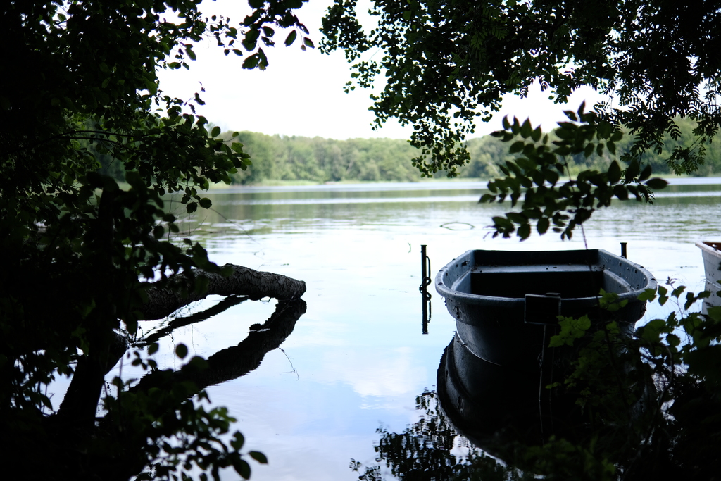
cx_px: 360
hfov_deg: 39.6
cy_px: 240
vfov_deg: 27.0
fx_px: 1001
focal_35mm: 50
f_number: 1.4
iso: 160
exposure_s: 1/2500
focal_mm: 33
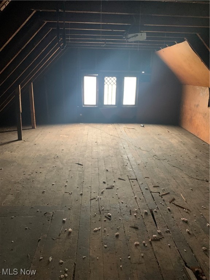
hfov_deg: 53.1
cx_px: 105
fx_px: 210
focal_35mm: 26
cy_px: 140
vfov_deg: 67.3
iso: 500
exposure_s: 1/30
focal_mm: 4.25
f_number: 1.8
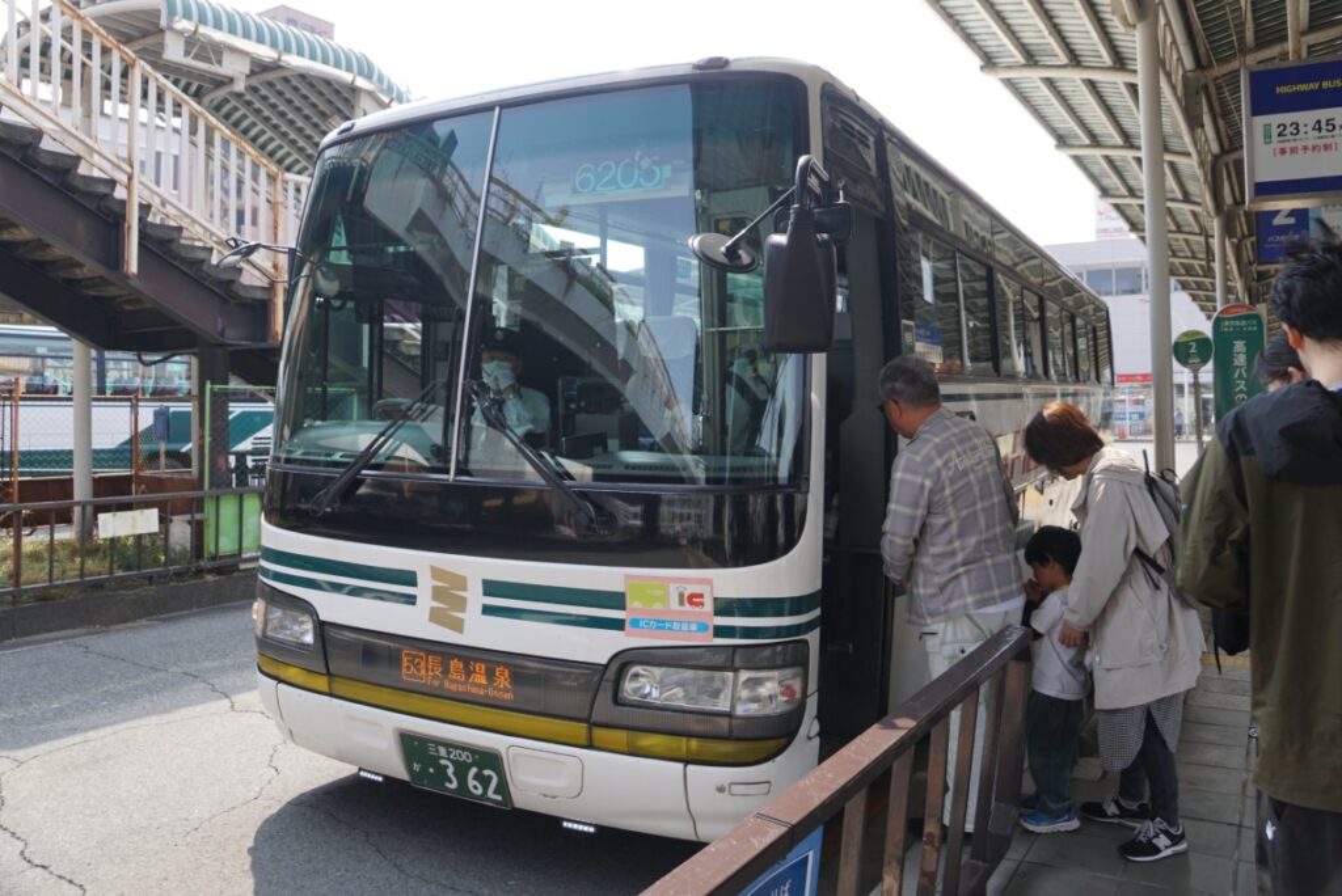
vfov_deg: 48.0
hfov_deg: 67.4
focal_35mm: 27
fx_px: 1007
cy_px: 448
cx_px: 671
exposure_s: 1/100
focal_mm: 18
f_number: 7.1
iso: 100
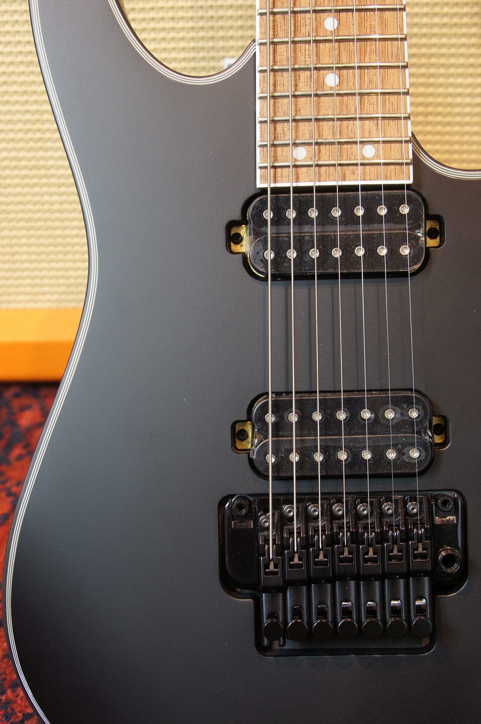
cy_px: 362
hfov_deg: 25.7
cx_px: 240
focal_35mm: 52
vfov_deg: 37.9
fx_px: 1055
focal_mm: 35
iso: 100
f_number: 6.3
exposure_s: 1/4
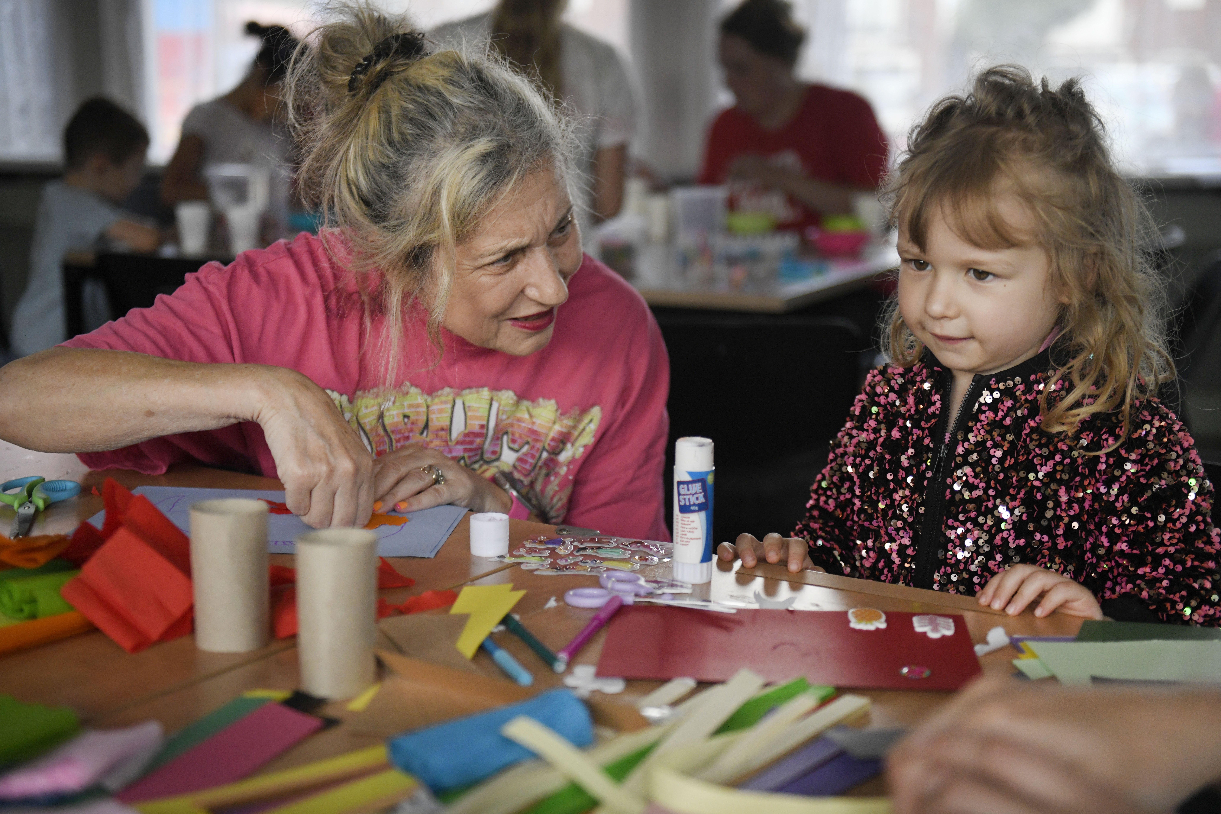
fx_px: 1899
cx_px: 610
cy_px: 407
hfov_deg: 35.6
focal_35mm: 56
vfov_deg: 24.2
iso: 2000
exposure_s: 1/4000
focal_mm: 56
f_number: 2.8
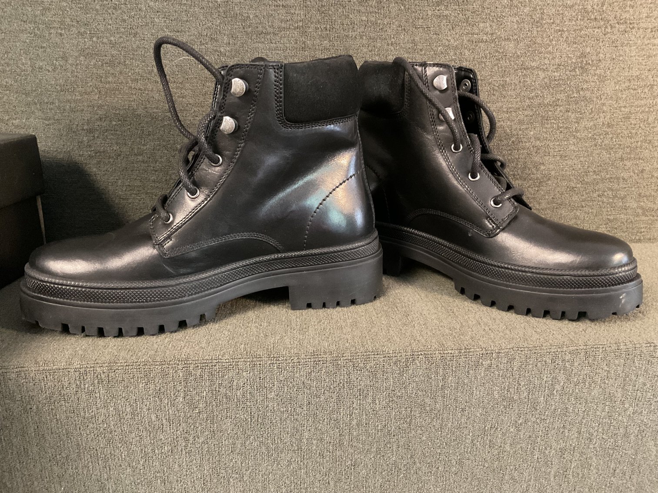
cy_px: 246
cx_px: 329
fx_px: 551
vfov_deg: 48.2
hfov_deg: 61.7
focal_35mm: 29
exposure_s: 1/20
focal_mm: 3
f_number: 1.8
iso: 500
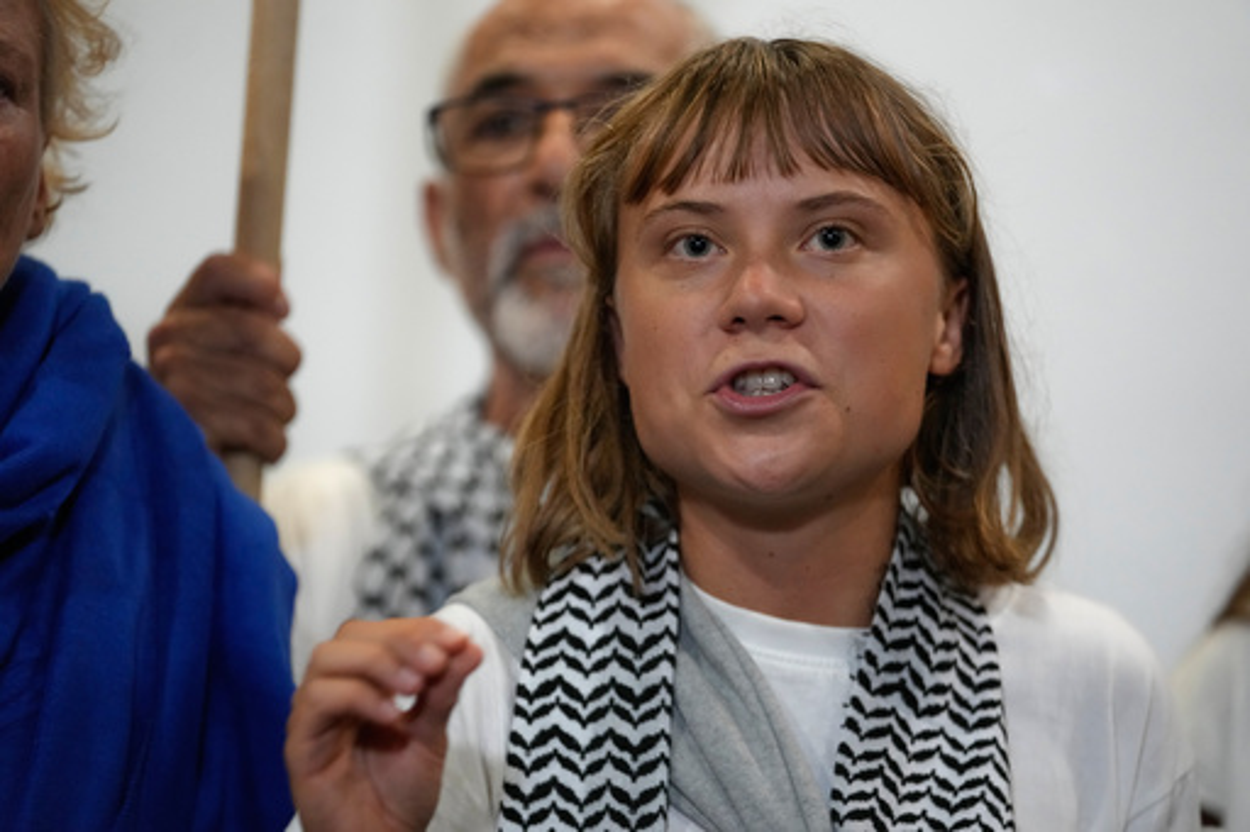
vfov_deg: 9.6
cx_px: 625
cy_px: 416
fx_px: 4963
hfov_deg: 14.4
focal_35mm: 143
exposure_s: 1/200
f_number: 2.8
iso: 4000
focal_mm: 143
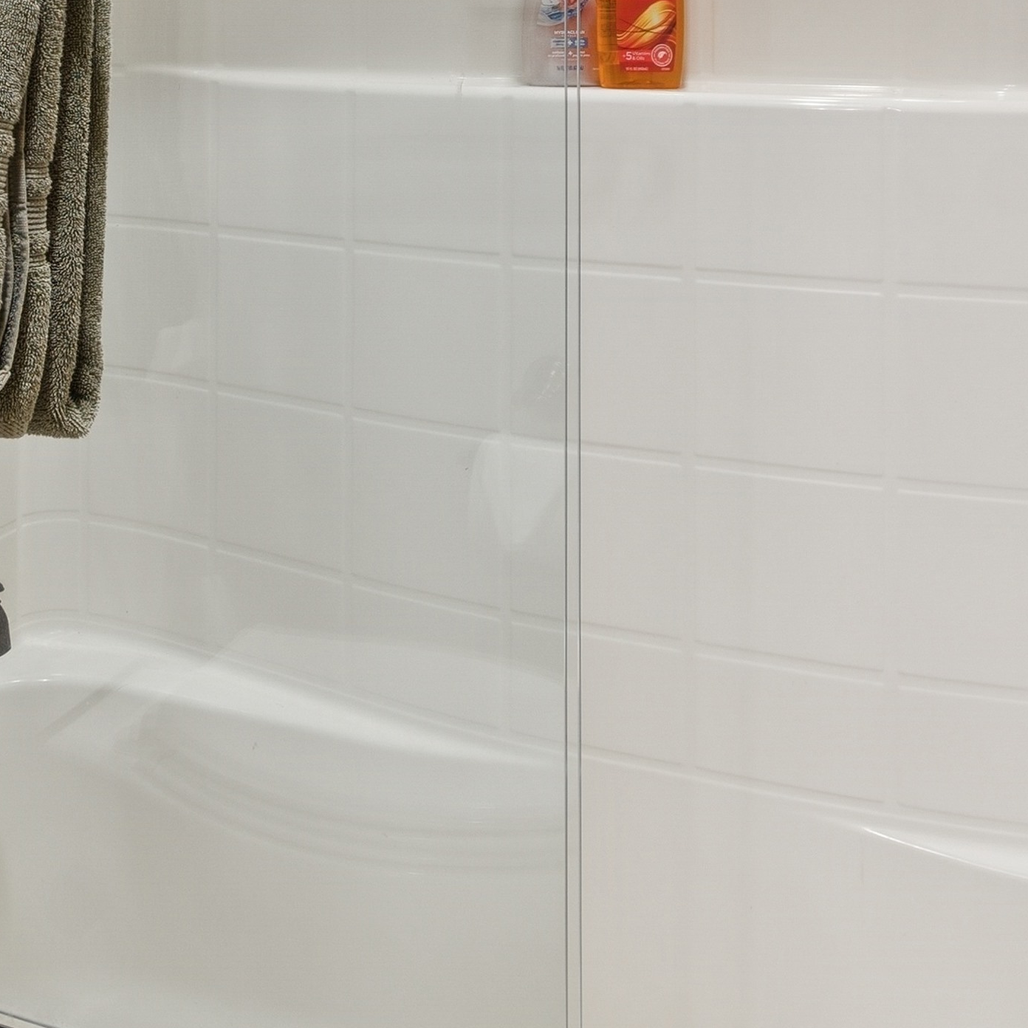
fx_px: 1714
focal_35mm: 51
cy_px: -28
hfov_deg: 31.9
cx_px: 120
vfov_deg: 30.7
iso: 100
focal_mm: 10
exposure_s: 1/3
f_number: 6.3
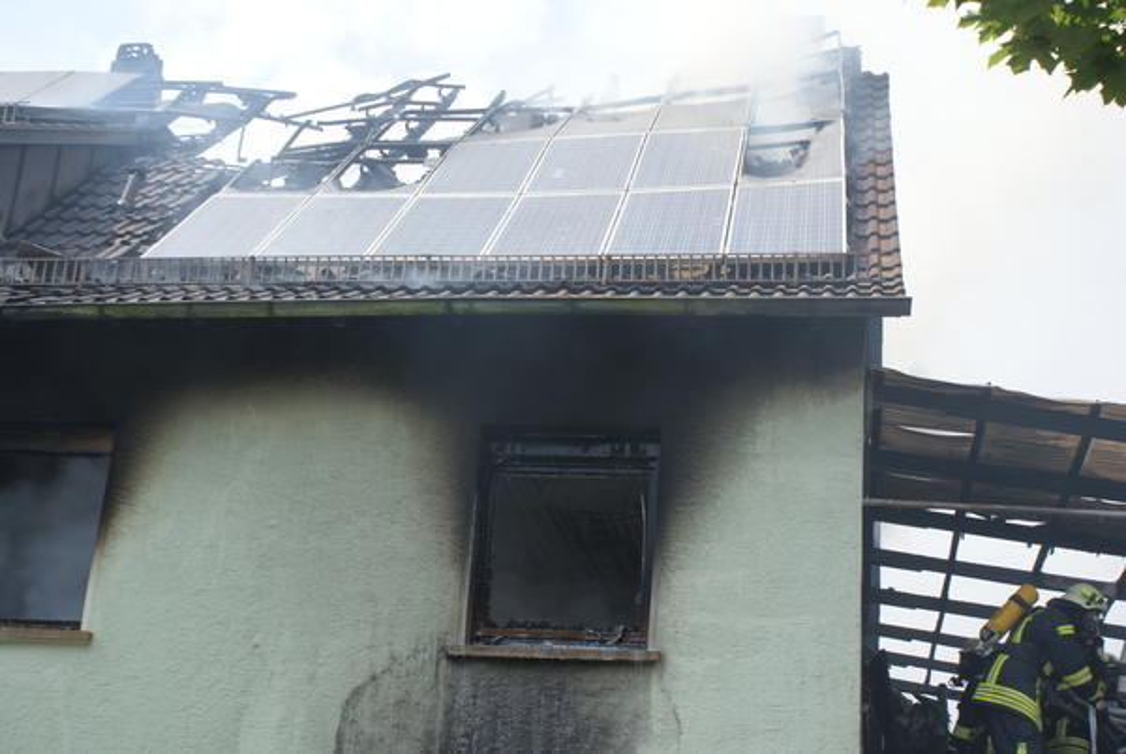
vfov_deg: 25.8
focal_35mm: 52
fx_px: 1644
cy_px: 377
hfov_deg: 37.8
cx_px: 563
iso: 100
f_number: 10
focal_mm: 35
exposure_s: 1/100
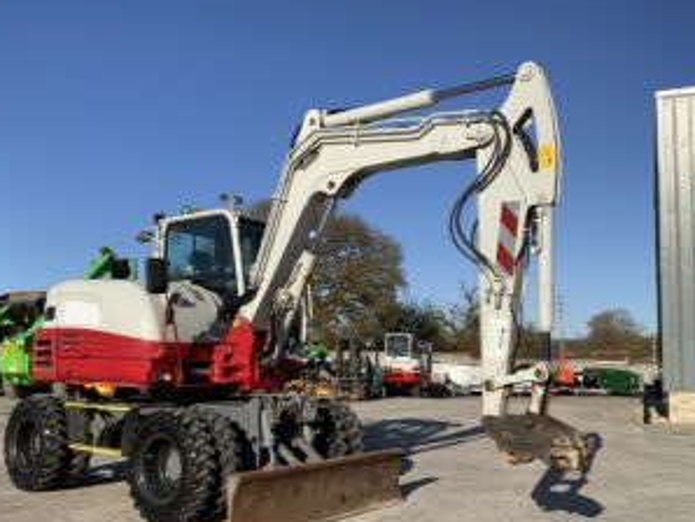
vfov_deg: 40.6
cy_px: 301
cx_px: 317
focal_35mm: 35
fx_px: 703
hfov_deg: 52.5
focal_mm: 3
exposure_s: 1/2667
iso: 16
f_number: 1.8
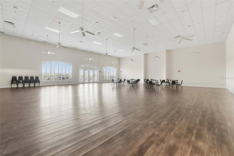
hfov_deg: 100.4
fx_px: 97
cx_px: 117
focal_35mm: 15
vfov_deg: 77.2
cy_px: 78
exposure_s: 1/30
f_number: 7.1
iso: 125
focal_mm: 10
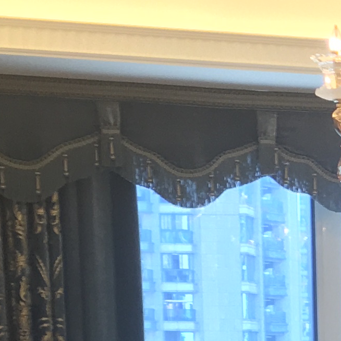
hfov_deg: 10.2
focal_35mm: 158
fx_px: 1761
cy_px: 539
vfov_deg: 10.6
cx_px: 671
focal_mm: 4.15
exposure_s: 1/33
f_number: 2.2
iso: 25
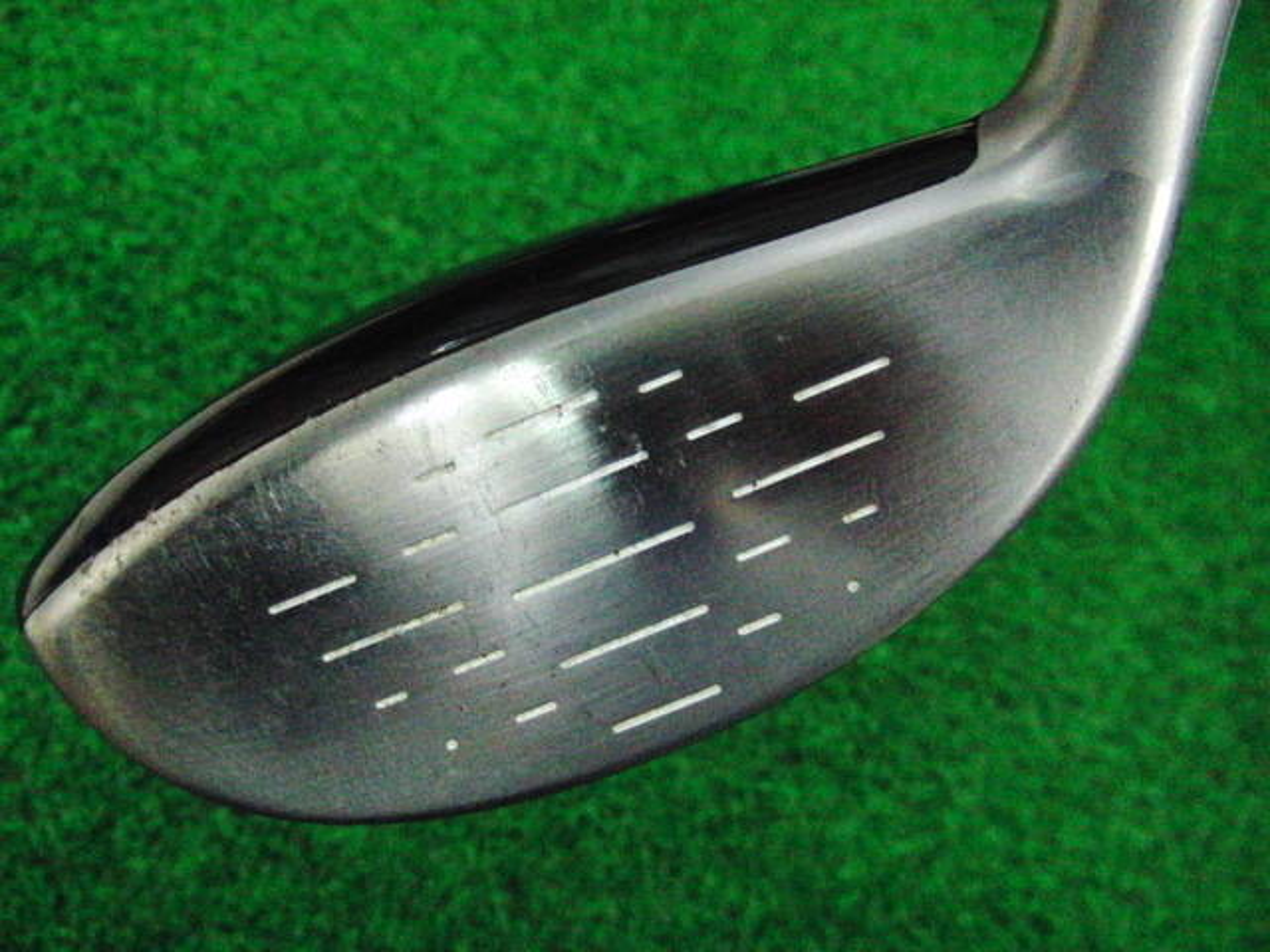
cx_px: 635
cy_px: 476
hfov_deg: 50.1
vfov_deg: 38.7
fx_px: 1357
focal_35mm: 37
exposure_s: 1/320
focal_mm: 6.42
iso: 3200
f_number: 3.6
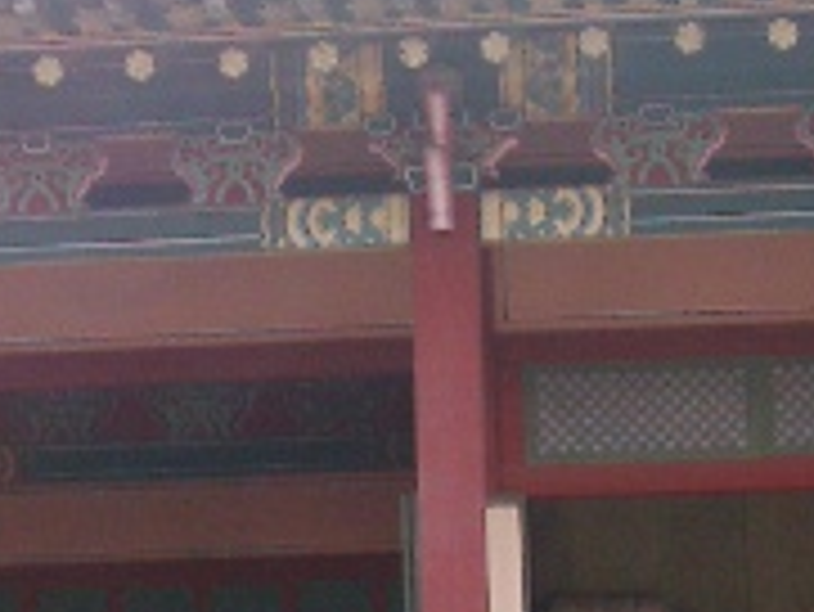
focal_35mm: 131
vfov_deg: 11.2
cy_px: 608
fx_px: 3083
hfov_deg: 15.0
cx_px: 396
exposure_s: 1/400
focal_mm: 7.6
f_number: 2.6
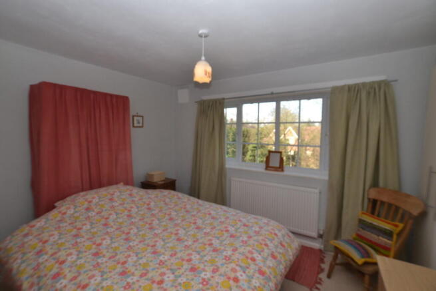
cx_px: 218
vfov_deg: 77.4
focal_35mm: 15
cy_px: 146
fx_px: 182
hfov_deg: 100.4
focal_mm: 10
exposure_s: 1/160
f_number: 8
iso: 400
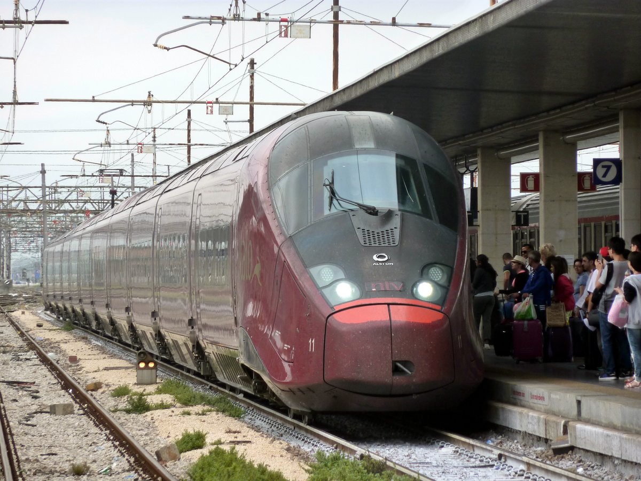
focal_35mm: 300
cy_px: 240
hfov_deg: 6.6
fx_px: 5555
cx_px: 320
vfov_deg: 5.0
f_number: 4.9
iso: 125
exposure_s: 1/200
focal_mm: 49.2
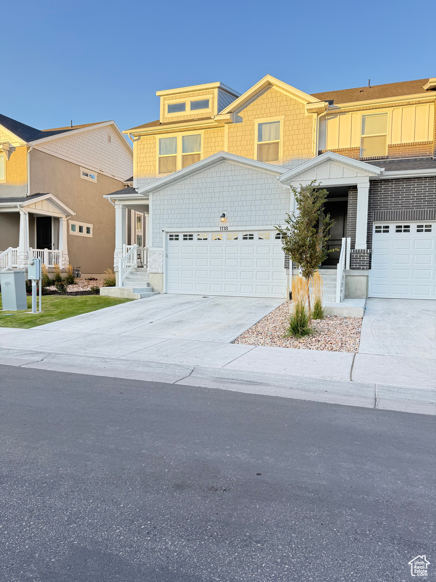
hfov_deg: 56.8
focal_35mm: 24
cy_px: 291
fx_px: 403
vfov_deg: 71.6
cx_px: 218
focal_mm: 6.76
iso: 100
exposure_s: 1/345
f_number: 1.78
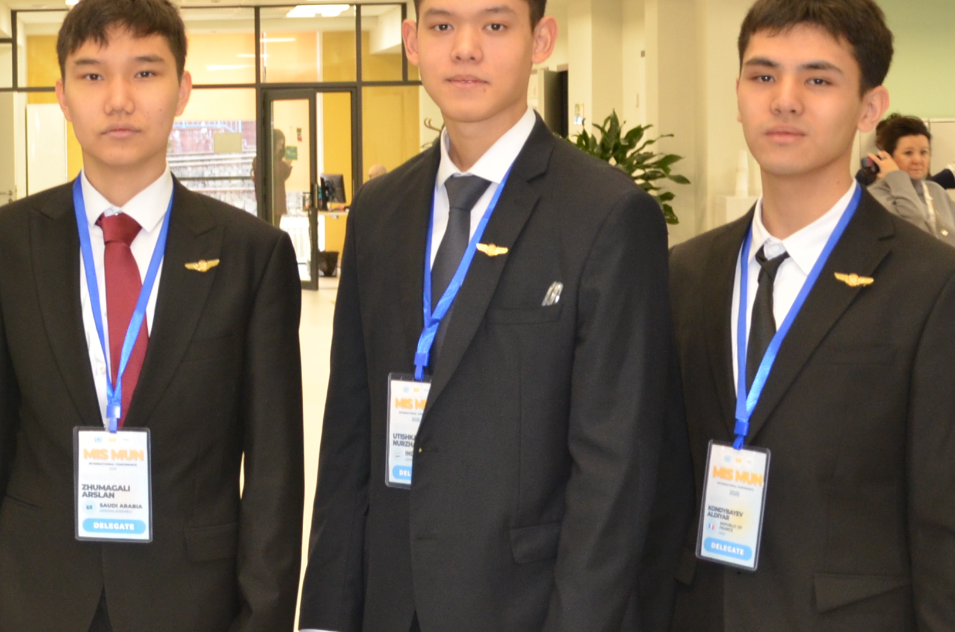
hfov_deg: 22.8
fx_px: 2254
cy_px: 166
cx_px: -45
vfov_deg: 15.9
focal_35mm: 85
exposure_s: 1/60
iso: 720
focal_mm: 25
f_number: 4
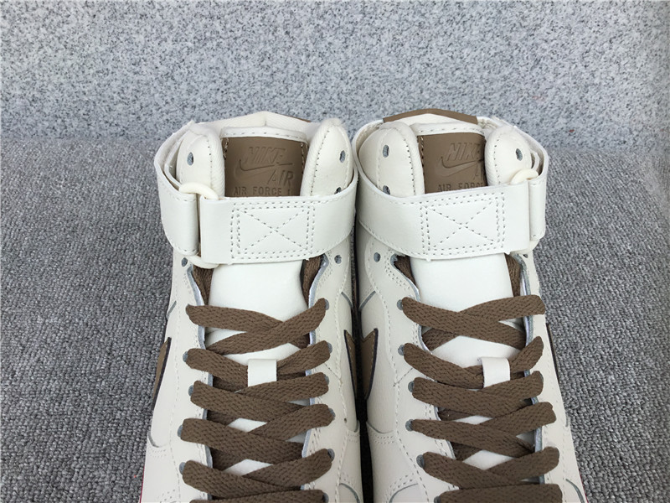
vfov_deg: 45.4
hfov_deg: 58.4
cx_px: 335
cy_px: 252
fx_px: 600
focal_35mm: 31
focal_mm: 3.3
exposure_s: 1/783
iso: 25
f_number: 2.4
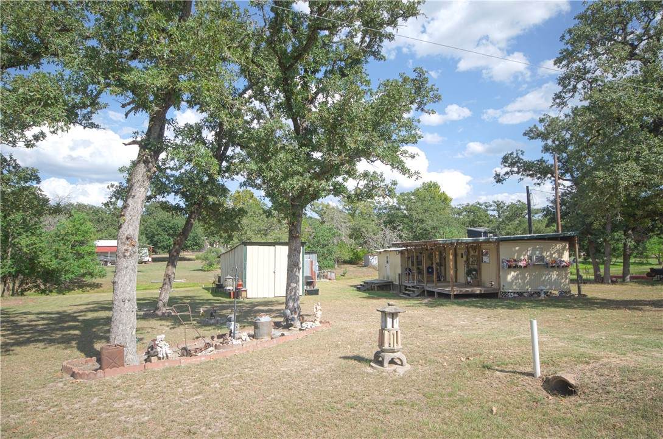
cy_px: 220
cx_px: 332
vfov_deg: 52.9
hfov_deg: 73.9
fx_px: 441
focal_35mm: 24
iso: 100
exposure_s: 1/125
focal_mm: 16
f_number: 5
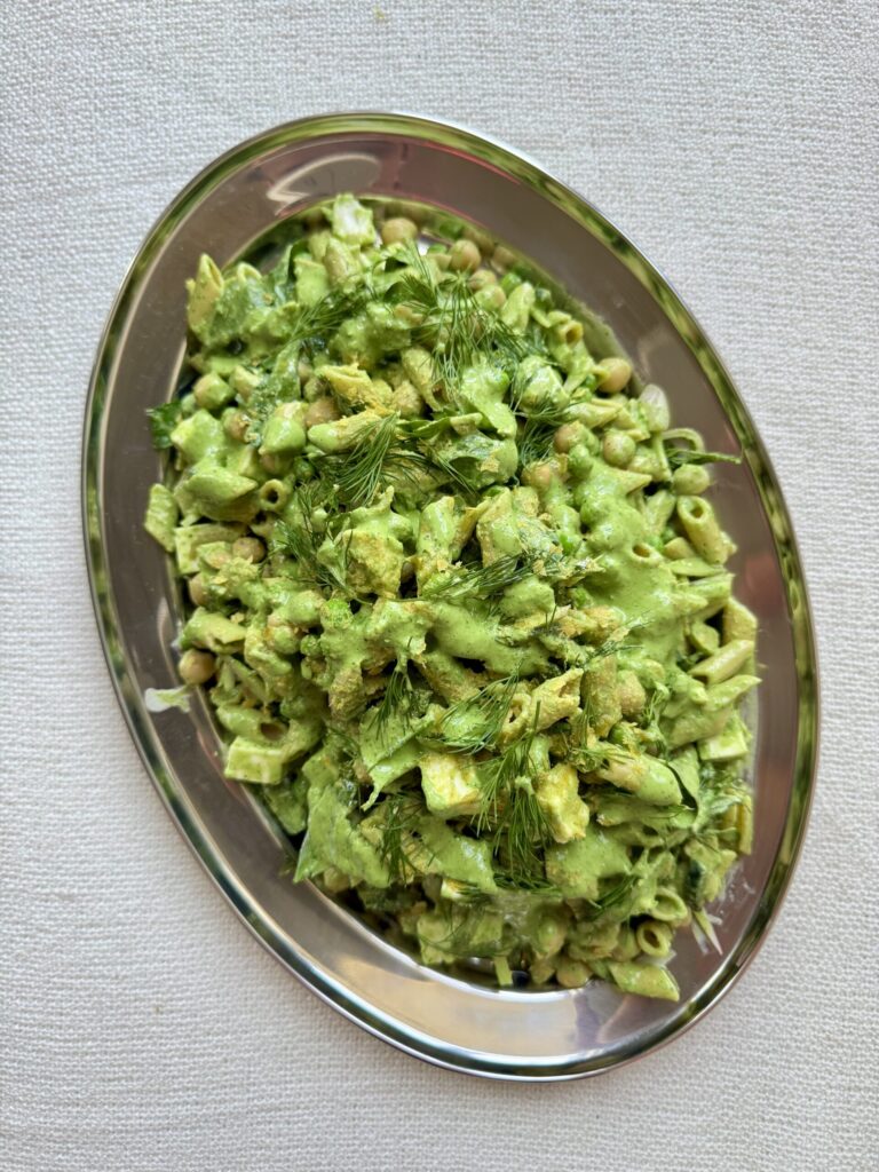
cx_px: 440
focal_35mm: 24
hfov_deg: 56.8
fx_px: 813
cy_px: 586
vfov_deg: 71.6
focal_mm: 6.76
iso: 125
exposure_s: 1/121
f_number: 1.78
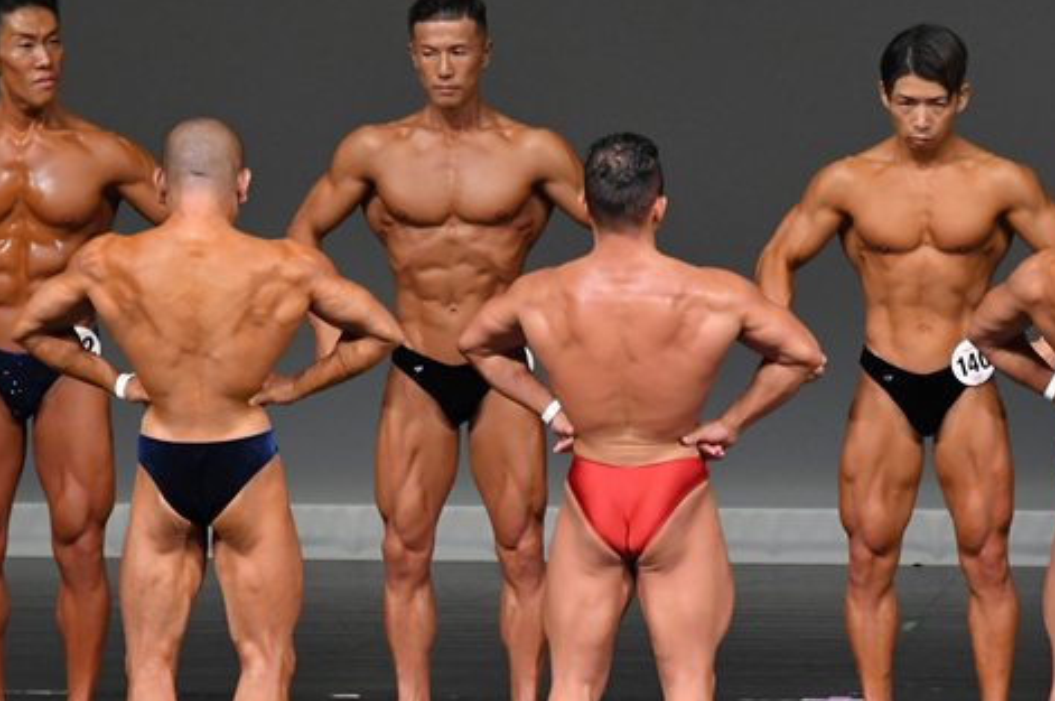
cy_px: 495
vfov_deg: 2.8
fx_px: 14462
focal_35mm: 494
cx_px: 700
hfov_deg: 4.2
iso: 4000
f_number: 5.6
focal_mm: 200
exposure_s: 1/400
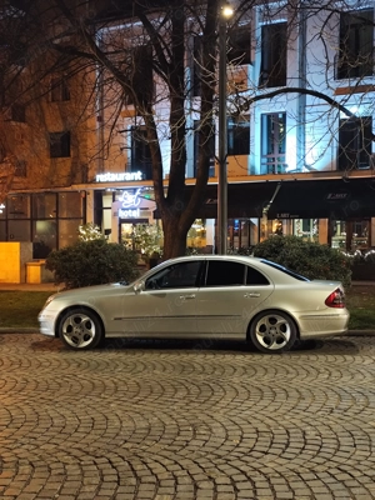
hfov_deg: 31.5
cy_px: 250
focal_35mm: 46
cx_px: 188
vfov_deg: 41.2
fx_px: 664
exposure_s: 1/20
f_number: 1.65
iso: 800
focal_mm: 6.19
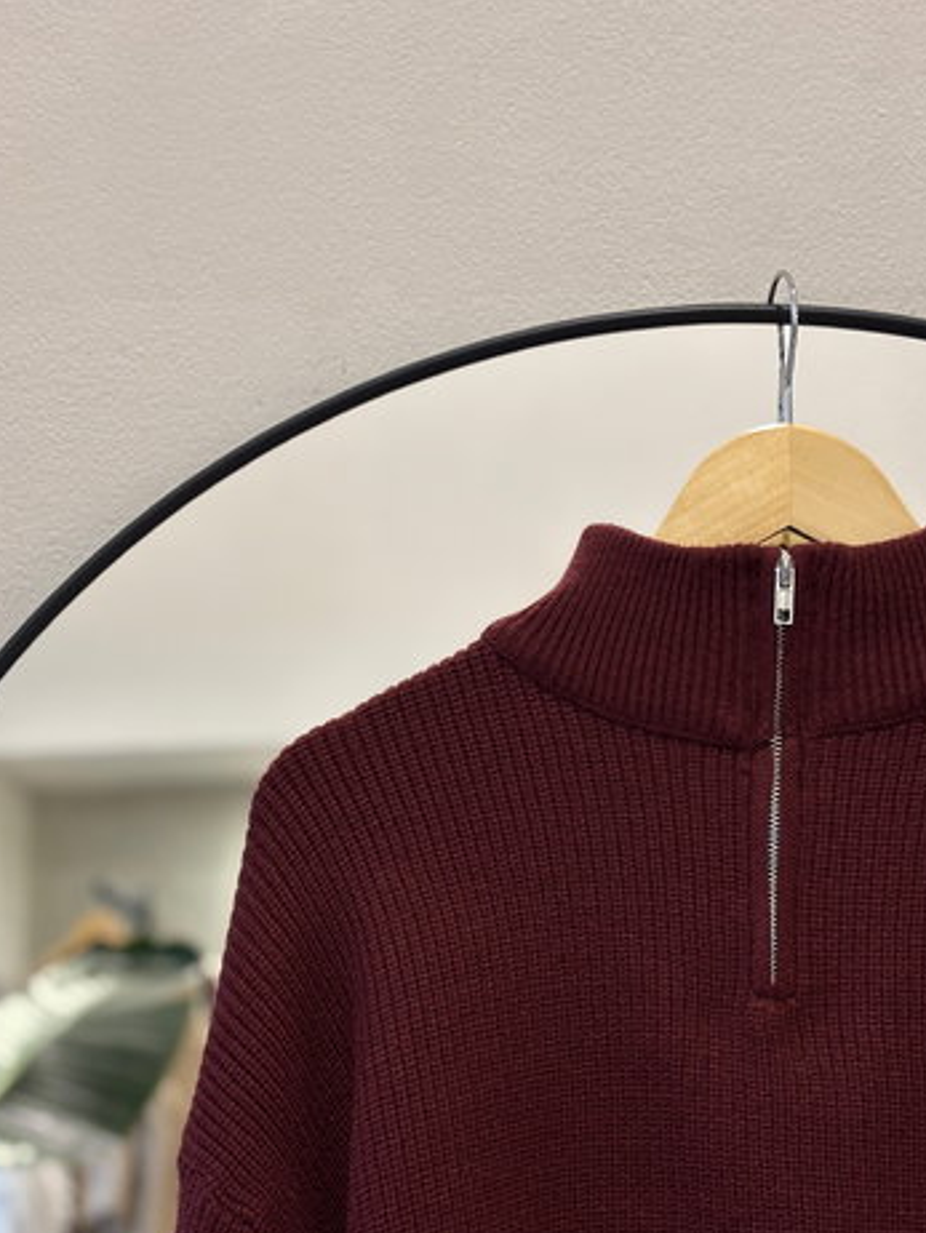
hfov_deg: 24.4
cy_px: 703
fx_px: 2138
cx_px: 518
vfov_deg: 32.1
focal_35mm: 60
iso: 125
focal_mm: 5.96
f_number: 1.6
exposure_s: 1/50
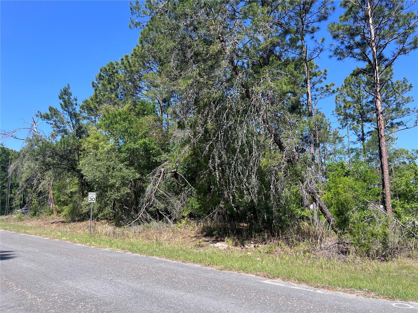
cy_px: 156
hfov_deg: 67.3
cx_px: 209
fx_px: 314
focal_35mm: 26
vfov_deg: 53.1
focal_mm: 5.1
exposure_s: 1/1802
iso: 50
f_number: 1.6
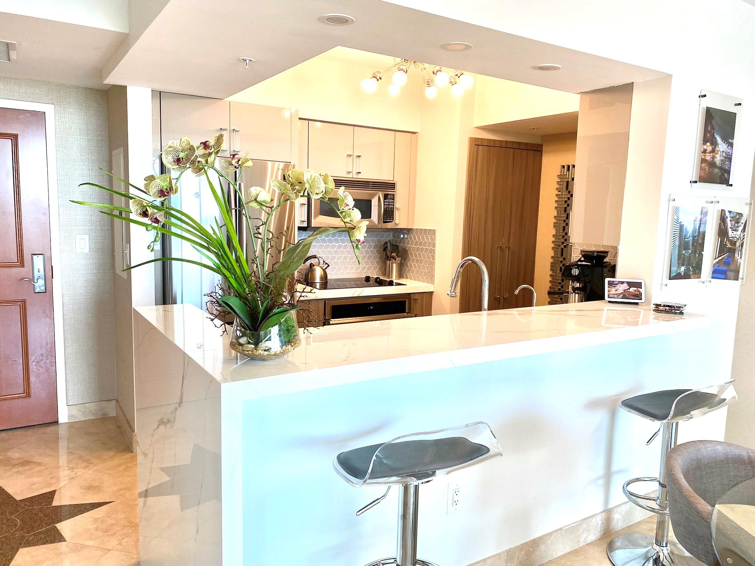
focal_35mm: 26
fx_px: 567
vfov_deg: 53.1
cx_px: 378
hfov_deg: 67.3
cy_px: 283
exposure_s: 1/120
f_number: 1.8
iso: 64
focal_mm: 4.25
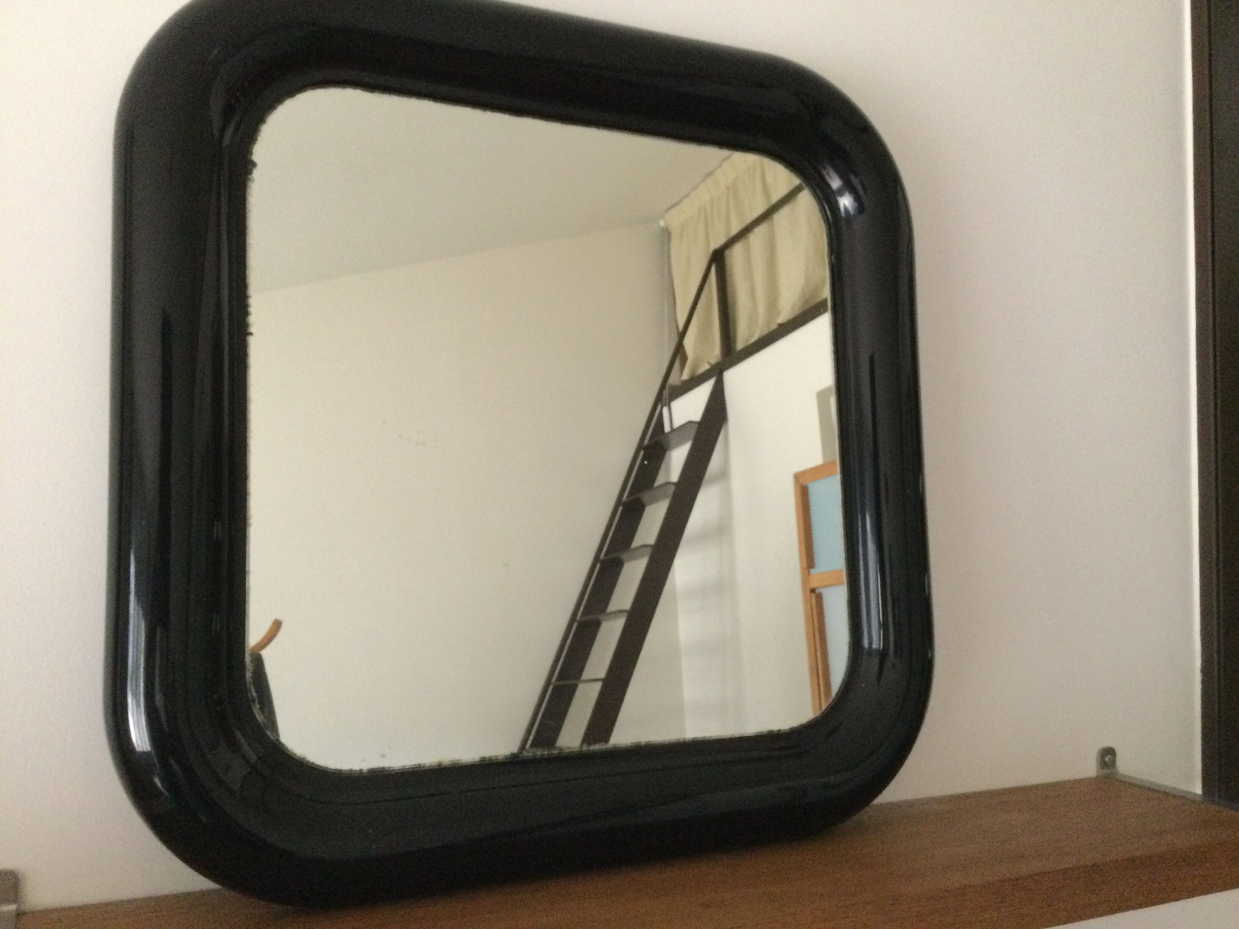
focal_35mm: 31
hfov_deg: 58.4
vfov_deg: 45.4
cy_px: 464
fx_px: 1110
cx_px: 620
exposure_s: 1/17
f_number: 2.4
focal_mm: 3.3
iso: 500
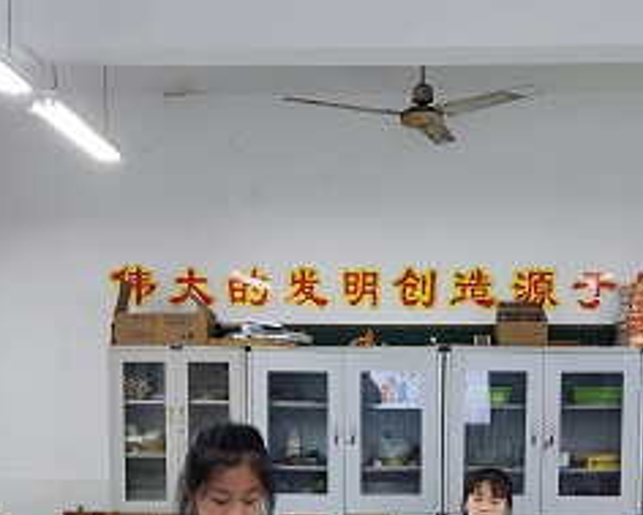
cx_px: 371
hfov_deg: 30.4
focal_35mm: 62
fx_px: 1180
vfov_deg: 23.7
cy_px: 504
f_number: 1.79
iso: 421
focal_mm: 4.71
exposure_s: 1/50
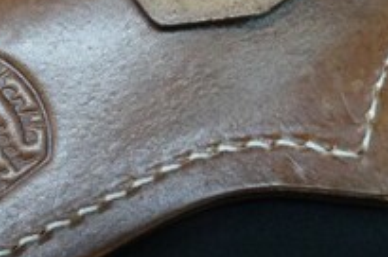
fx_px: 807
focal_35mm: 75
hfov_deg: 26.6
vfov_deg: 17.8
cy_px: 11
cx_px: 91
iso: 1000
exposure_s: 1/30
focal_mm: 9
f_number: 11
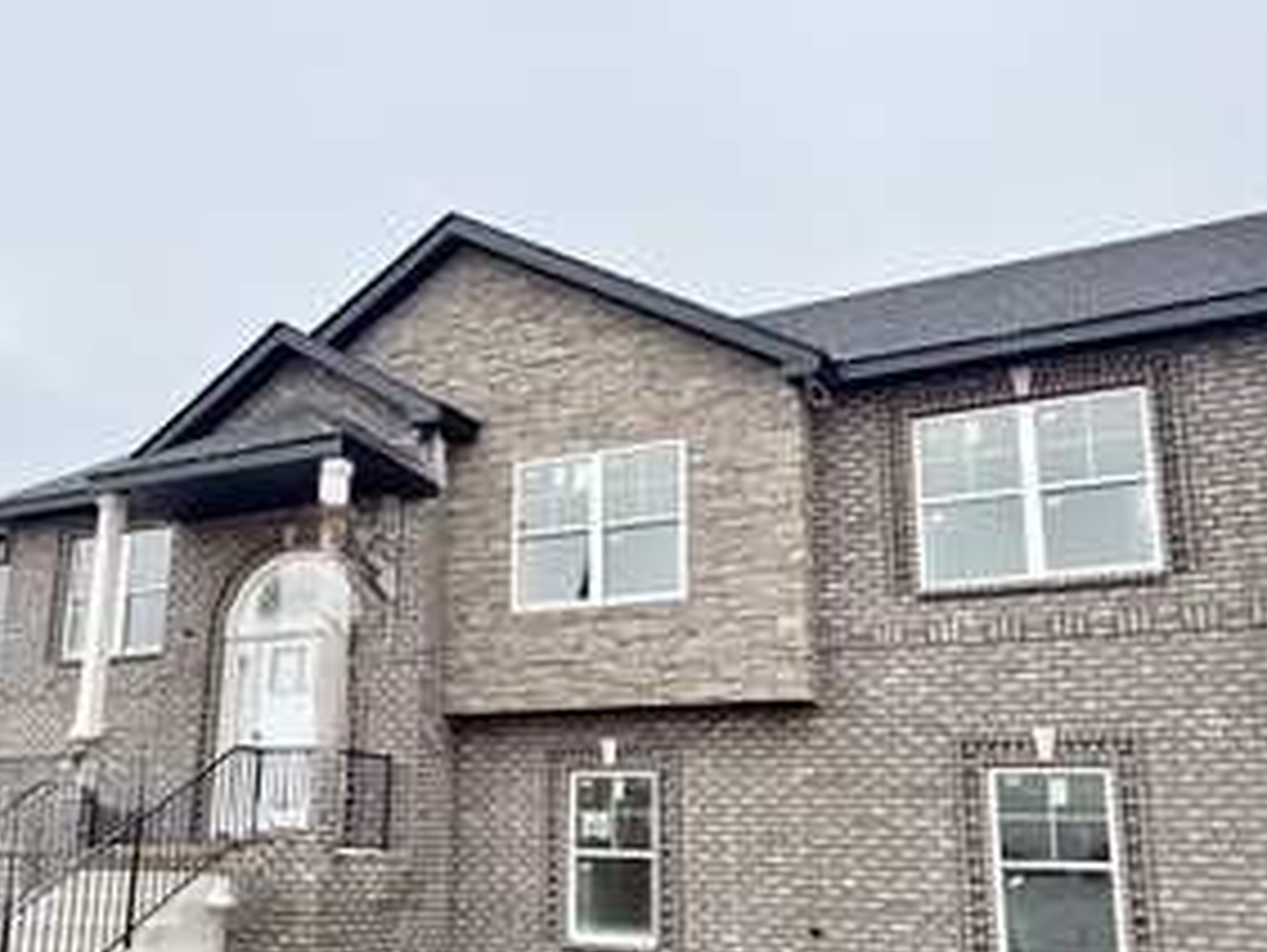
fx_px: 1246
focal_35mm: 34
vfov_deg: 41.7
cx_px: 526
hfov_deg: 53.6
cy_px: 561
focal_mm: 6.76
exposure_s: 1/2959
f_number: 1.78
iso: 80
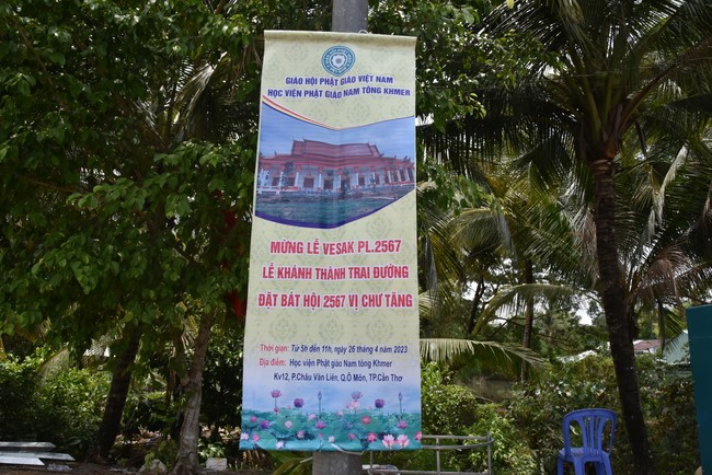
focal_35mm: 24
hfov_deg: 73.7
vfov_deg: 53.2
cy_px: 238
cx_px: 356
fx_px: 475
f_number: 14
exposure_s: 1/800
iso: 1600
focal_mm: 24
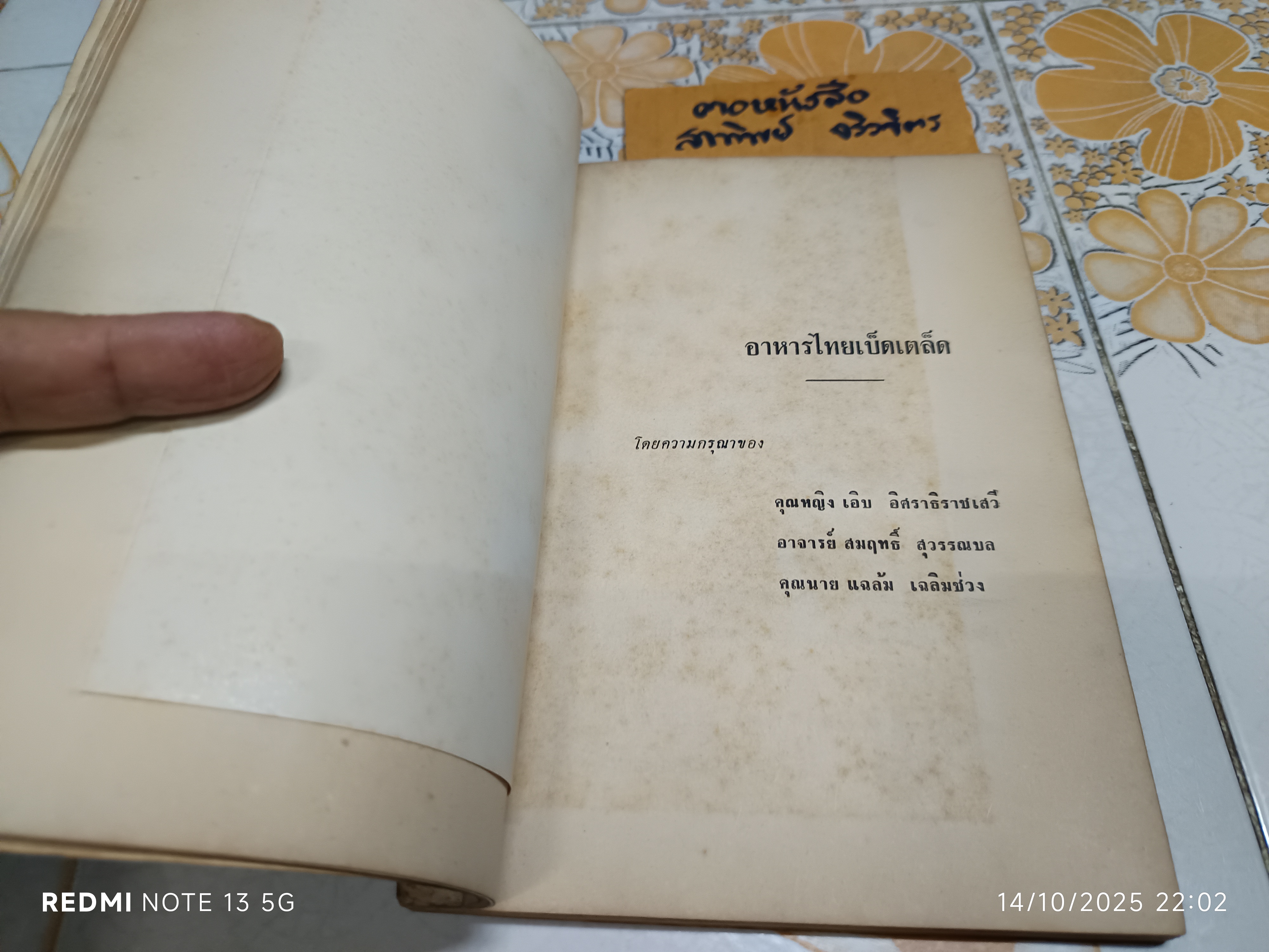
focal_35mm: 24
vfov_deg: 56.8
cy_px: 476
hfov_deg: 71.6
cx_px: 634
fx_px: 880
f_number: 1.7
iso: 834
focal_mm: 5.31
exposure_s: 1/33.3
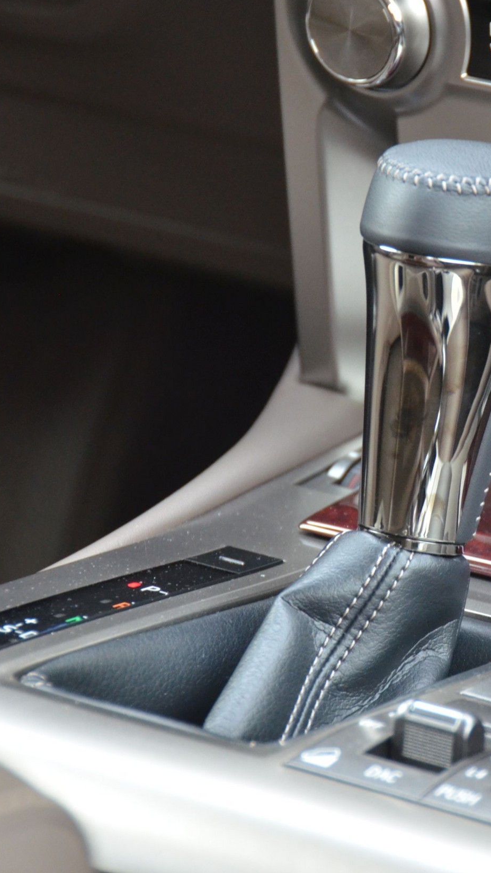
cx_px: 486
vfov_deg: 8.6
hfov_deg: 4.9
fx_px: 5782
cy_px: 435
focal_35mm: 250
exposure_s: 1/125
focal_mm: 105
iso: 1600
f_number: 5.3
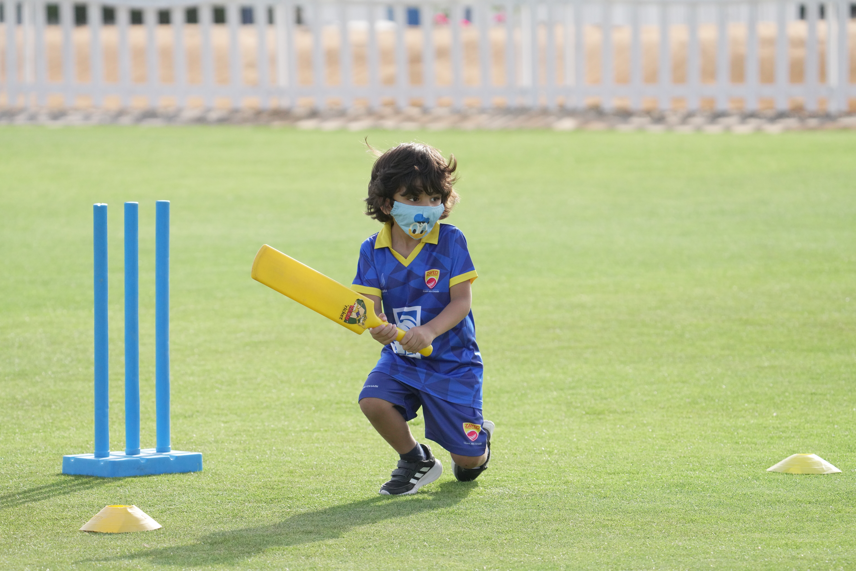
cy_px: 286
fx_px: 6372
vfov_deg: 5.1
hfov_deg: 7.7
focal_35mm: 268
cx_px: 428
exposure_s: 1/4000
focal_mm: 268
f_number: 7.1
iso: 3200
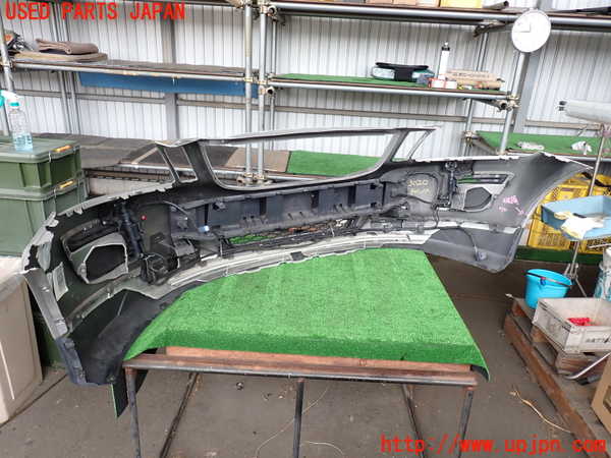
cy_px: 229
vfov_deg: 54.9
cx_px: 306
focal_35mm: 25
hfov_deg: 69.4
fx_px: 441
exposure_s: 1/100
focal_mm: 4.5
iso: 100
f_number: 2.8
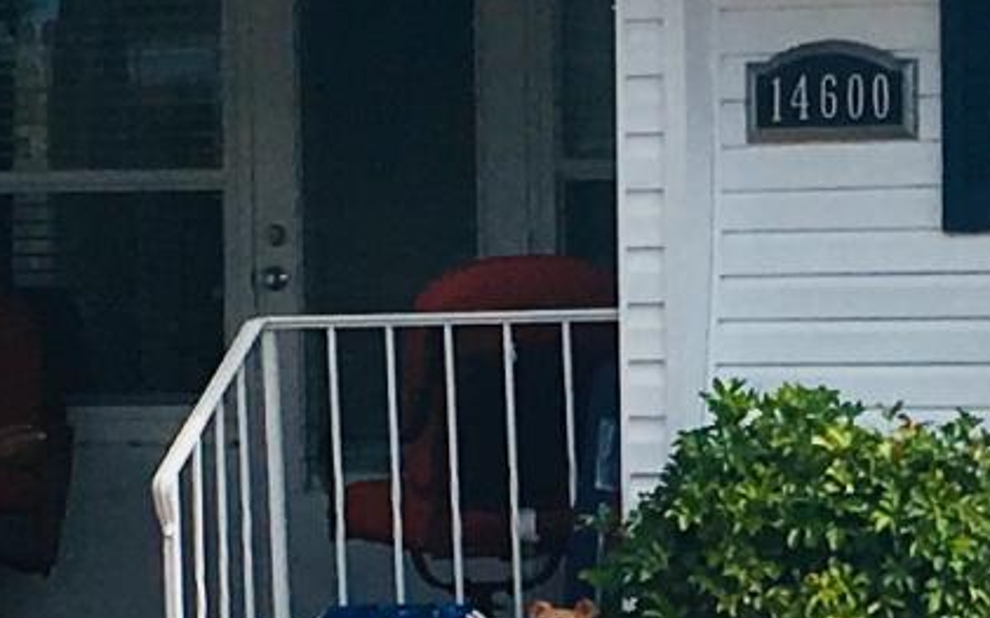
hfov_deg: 9.5
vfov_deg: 6.0
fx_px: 5908
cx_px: 922
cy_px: 644
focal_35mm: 219
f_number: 2.2
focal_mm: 4.15
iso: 25
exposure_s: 1/1832
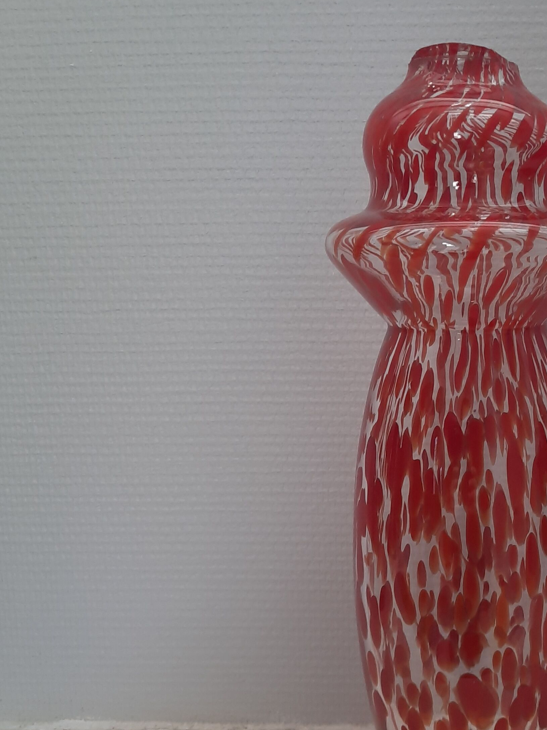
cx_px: 466
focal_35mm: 46
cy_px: 479
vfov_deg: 40.8
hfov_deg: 30.5
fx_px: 969
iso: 125
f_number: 2
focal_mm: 4.6
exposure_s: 1/60
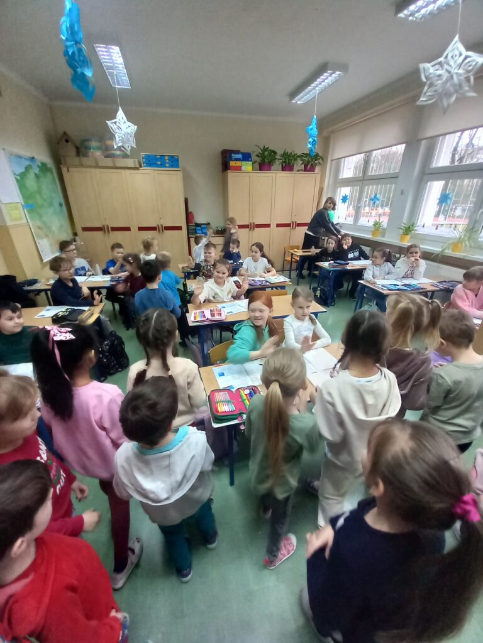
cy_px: 322
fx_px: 242
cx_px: 242
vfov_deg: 106.2
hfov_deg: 89.9
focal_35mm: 13
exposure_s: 1/33
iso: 200
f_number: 2.2
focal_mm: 1.13
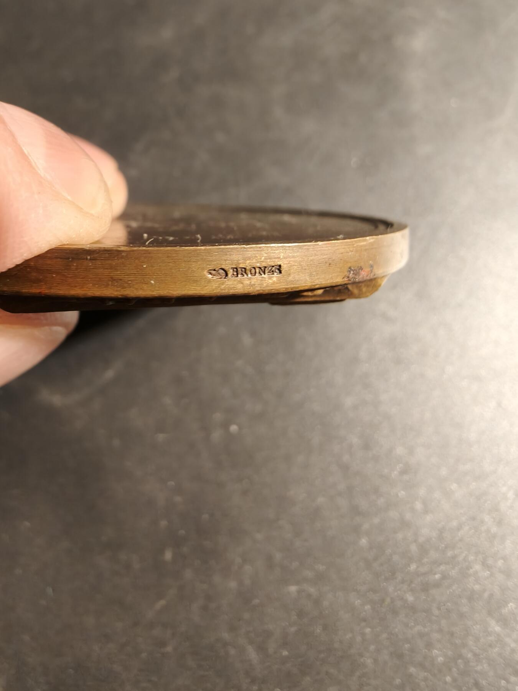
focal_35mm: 23
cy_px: 346
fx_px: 459
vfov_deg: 73.9
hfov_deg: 58.9
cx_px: 259
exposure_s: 1/50
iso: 250
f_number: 2
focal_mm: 2.32
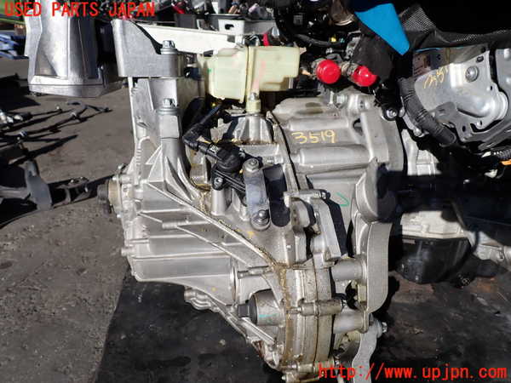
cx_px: 256
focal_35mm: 25
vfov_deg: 54.9
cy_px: 192
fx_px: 369
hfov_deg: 69.4
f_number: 8
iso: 100
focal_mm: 4.5
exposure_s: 1/200
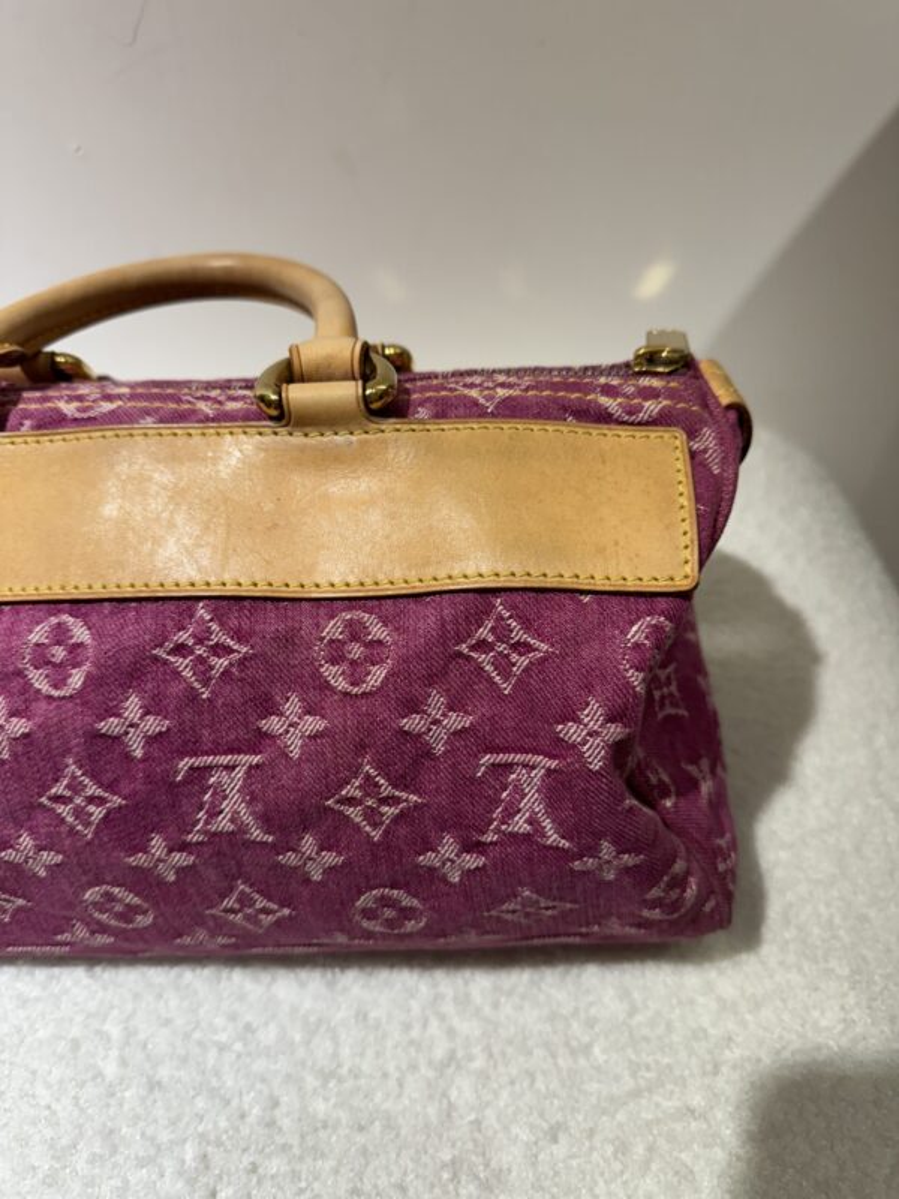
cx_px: 450
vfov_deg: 71.6
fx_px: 831
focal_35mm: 24
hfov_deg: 56.8
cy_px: 600
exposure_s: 1/120
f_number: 1.78
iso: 125
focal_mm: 6.76
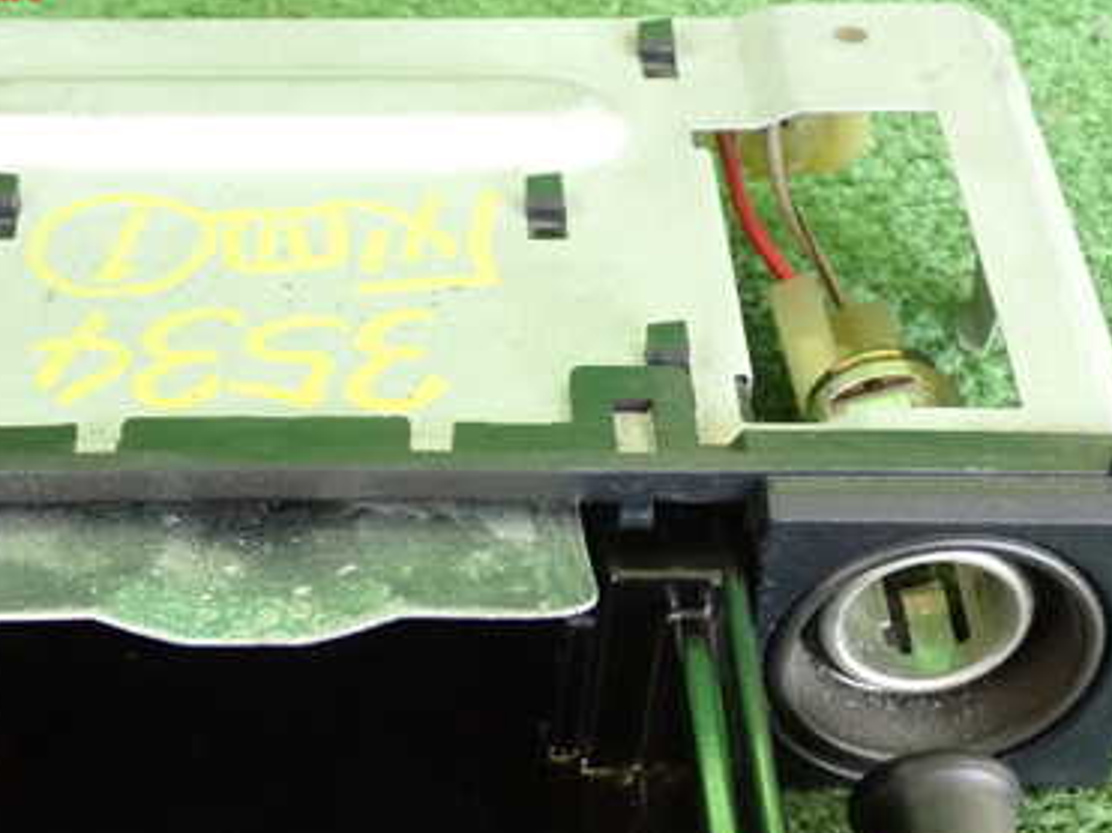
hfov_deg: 25.6
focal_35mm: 76
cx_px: 396
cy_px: 617
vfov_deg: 19.3
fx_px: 2441
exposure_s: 1/125
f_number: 3.1
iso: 1250
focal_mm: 8.4
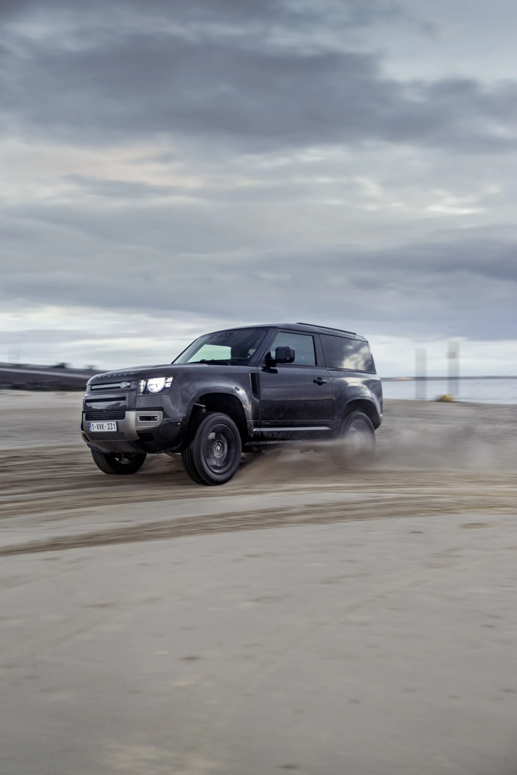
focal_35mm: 35
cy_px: 388
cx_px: 258
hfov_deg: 37.9
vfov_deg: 54.4
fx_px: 754
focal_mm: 35
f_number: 1.4
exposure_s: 1/50
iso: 320
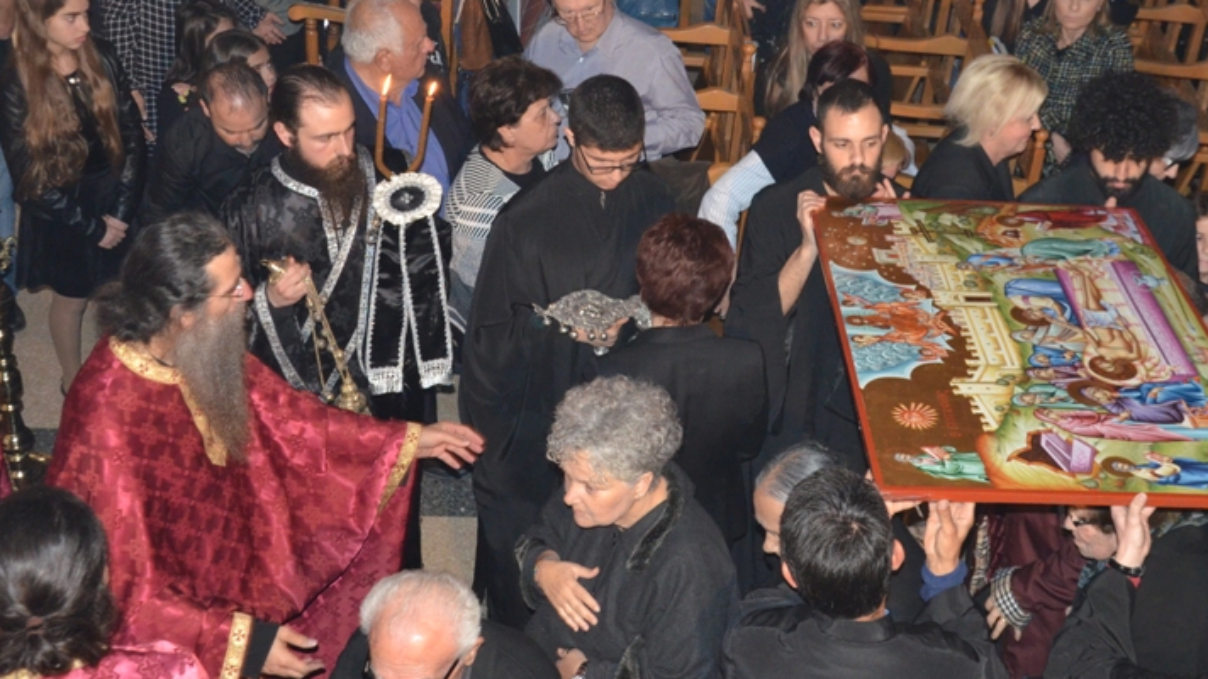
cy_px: 251
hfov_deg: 37.6
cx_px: 767
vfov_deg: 21.8
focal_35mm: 55
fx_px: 1761
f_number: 6.3
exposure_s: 1/60
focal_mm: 26
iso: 2000
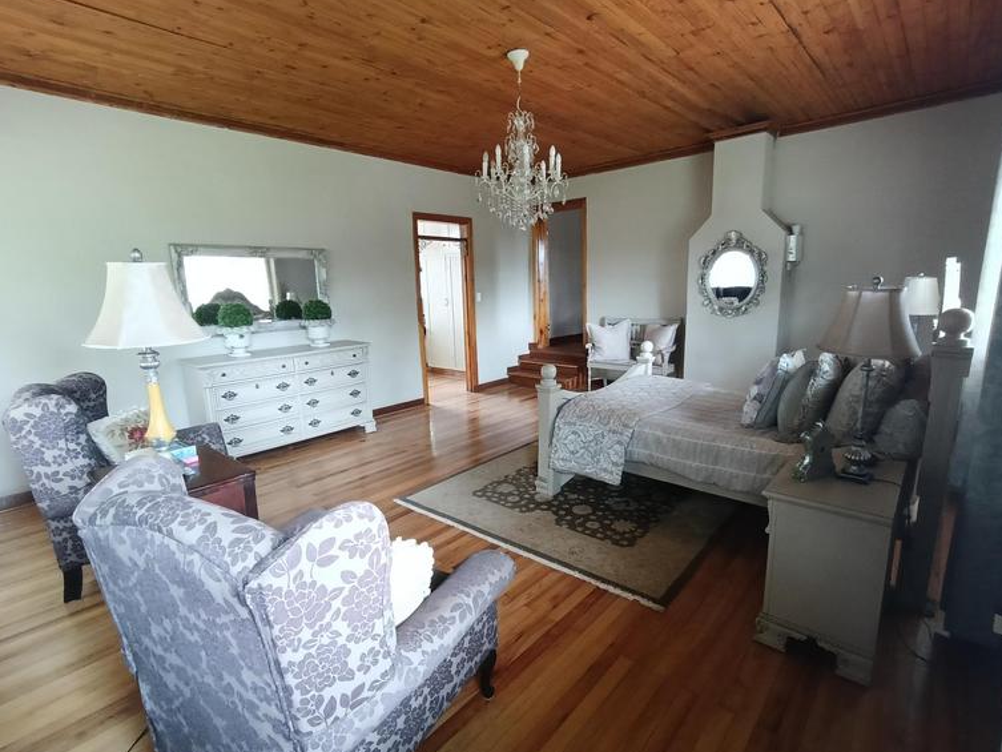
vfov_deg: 74.7
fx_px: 492
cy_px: 383
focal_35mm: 17
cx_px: 500
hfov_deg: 91.0
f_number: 2.2
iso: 400
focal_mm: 1.68
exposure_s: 1/20
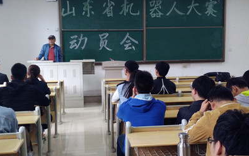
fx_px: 197
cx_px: 124
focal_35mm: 29
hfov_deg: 64.6
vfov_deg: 43.2
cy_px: 78
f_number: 2
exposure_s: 1/33
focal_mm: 3.79
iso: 303
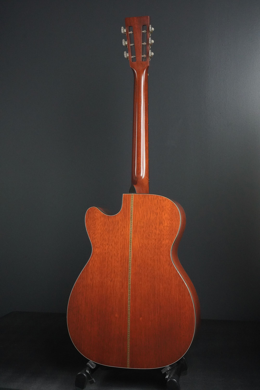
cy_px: 195
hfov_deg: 25.8
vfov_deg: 37.9
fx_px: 569
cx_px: 130
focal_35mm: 52
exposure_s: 1/60
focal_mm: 35
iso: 5000
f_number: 11
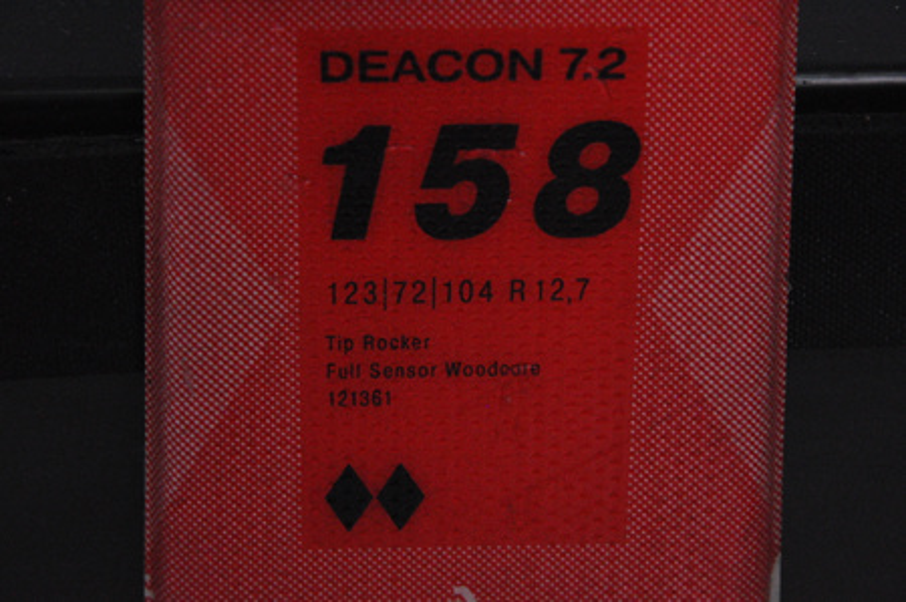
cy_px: 301
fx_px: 3959
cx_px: 453
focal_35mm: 158
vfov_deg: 8.7
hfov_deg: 13.1
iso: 3200
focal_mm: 105
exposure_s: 1/125
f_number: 9.5
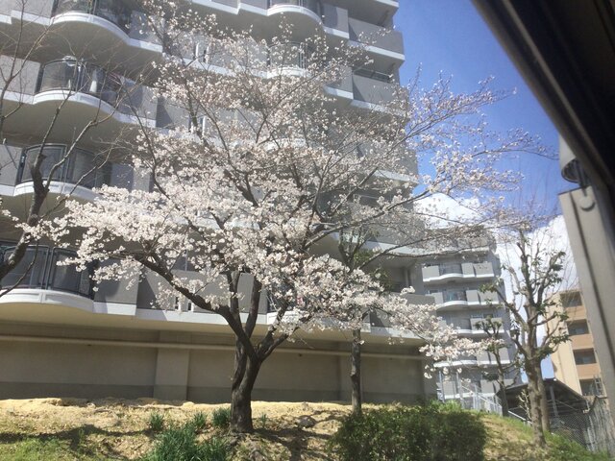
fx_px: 551
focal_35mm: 31
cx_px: 308
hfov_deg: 58.4
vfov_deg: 45.4
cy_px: 230
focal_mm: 3.3
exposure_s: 1/867
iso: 25
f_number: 2.4
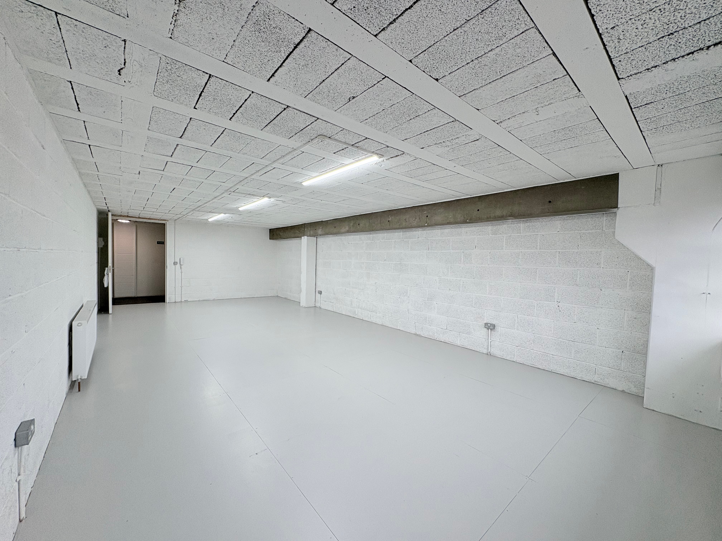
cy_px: 270
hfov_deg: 102.1
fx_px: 292
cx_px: 361
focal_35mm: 14
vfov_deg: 85.7
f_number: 2.2
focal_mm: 2.22
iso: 80
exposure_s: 1/113
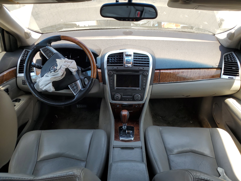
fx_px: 181
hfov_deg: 67.3
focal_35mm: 26
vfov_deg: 53.1
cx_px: 120
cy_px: 90
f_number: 1.5
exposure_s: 1/333
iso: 50
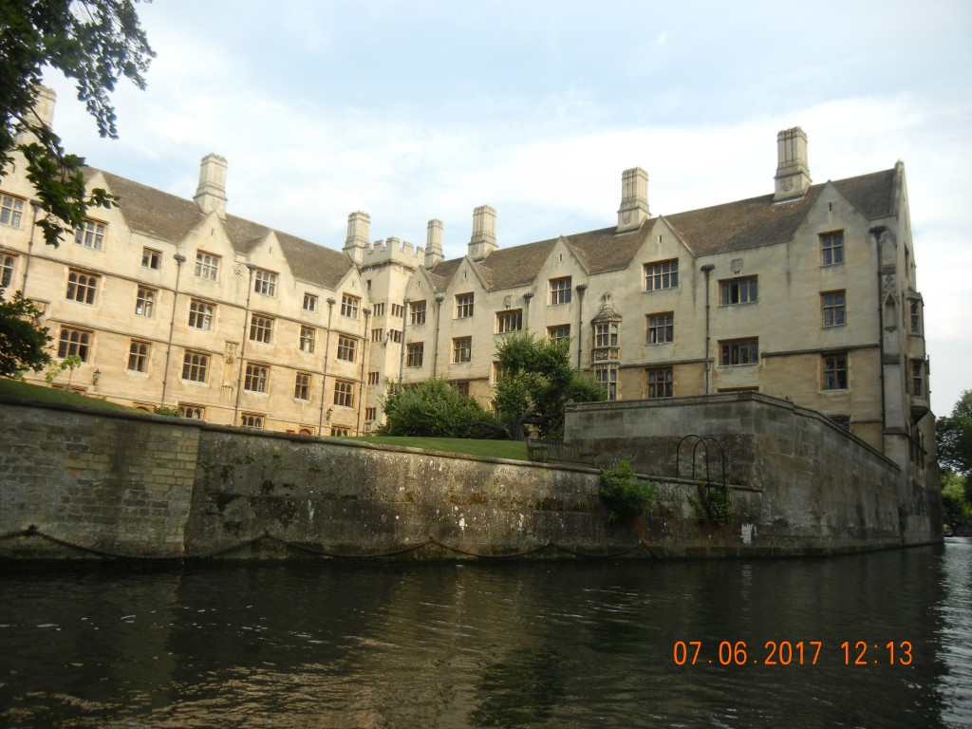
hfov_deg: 60.0
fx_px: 842
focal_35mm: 30
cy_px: 364
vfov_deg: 46.8
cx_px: 486
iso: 160
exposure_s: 1/629
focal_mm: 5.4
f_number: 3.5
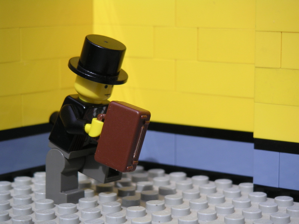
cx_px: 150
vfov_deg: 13.3
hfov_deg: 17.7
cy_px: 112
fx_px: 959
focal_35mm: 111
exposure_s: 1/180
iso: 50
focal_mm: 17.1
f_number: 8
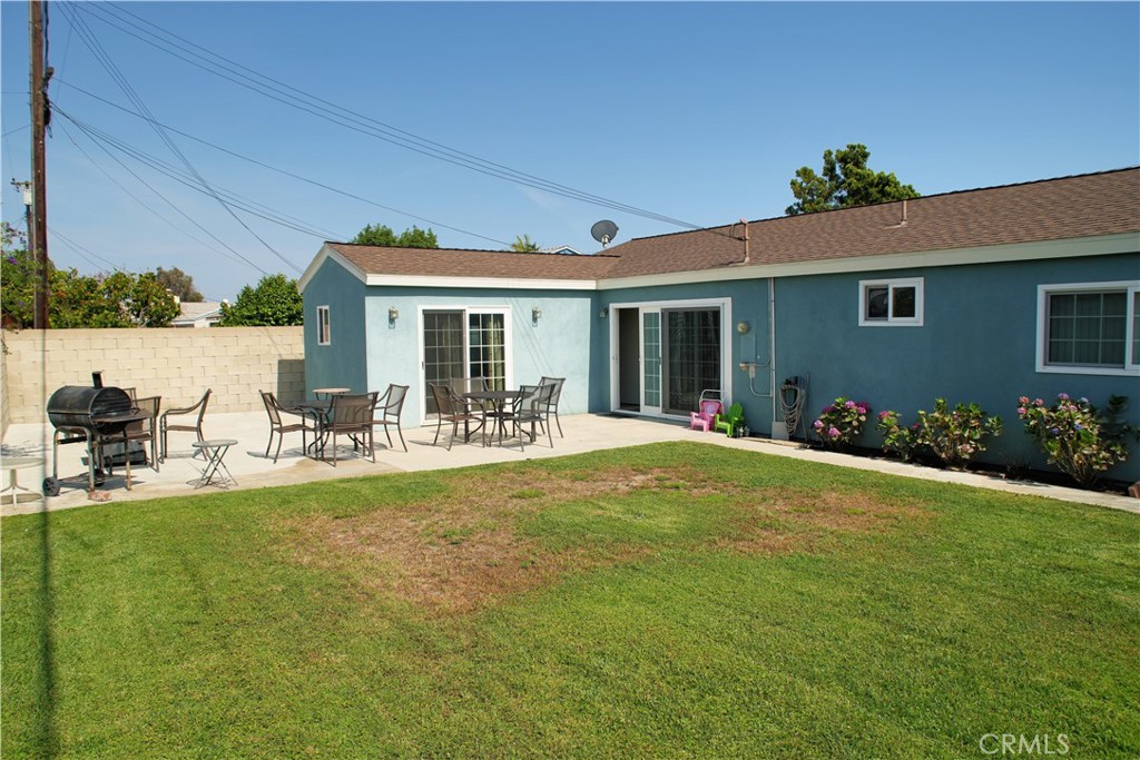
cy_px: 380
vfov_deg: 53.1
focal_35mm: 24
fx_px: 760
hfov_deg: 73.7
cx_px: 570
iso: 200
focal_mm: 24
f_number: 8
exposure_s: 1/640
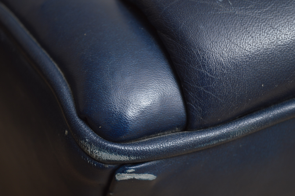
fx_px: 675
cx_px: 148
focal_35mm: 82
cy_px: 98
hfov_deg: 24.6
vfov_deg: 16.5
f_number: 5.6
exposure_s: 1/125
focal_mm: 55
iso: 100
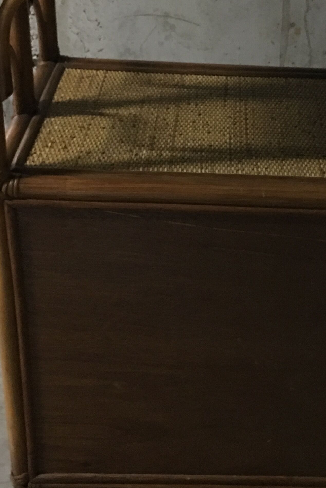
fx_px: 869
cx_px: 267
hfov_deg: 21.0
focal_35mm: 64
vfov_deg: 31.3
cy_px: 190
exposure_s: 1/4
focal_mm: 4.15
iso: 125
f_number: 2.2
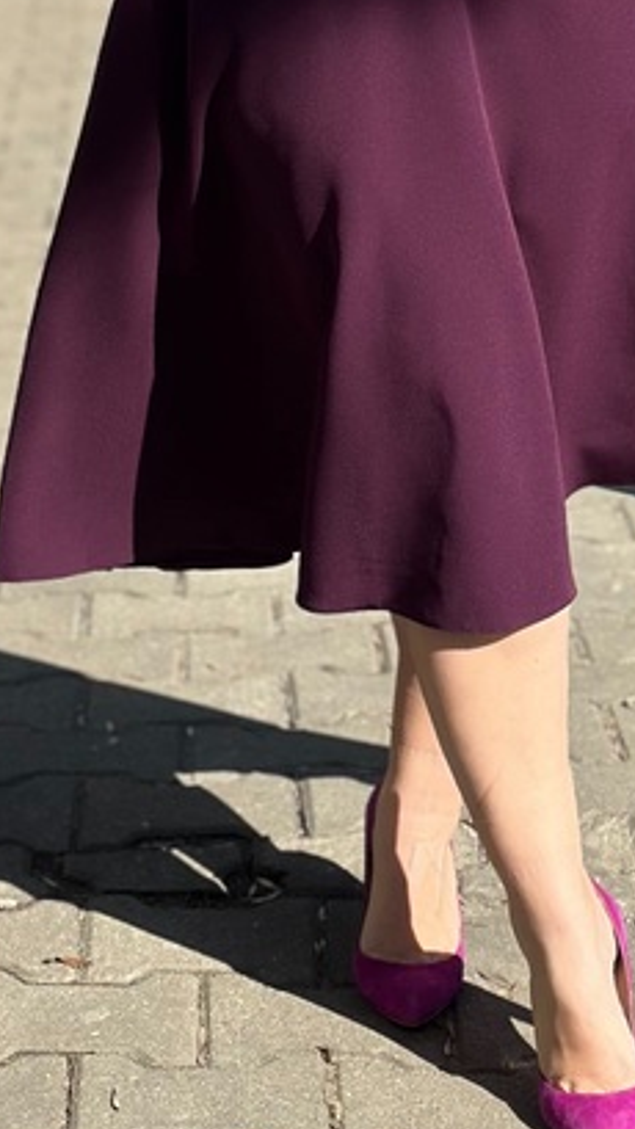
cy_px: 77
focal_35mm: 129
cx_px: 345
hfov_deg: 9.4
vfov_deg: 16.4
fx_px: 3862
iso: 100
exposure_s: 1/5263
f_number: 1.78
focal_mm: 6.86
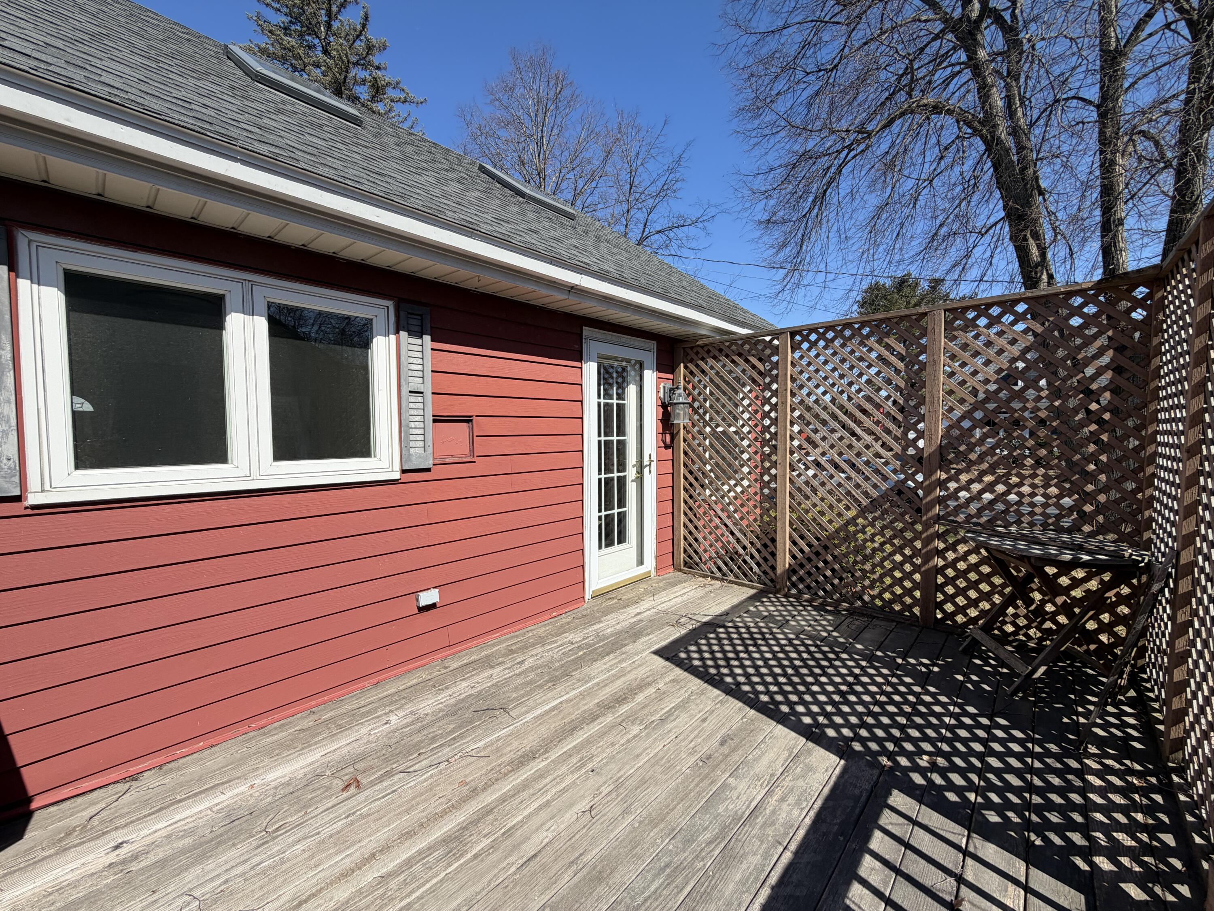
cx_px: 607
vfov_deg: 85.7
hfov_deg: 102.1
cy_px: 456
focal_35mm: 14
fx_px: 491
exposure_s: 1/770
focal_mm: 2.22
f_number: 2.2
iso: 25
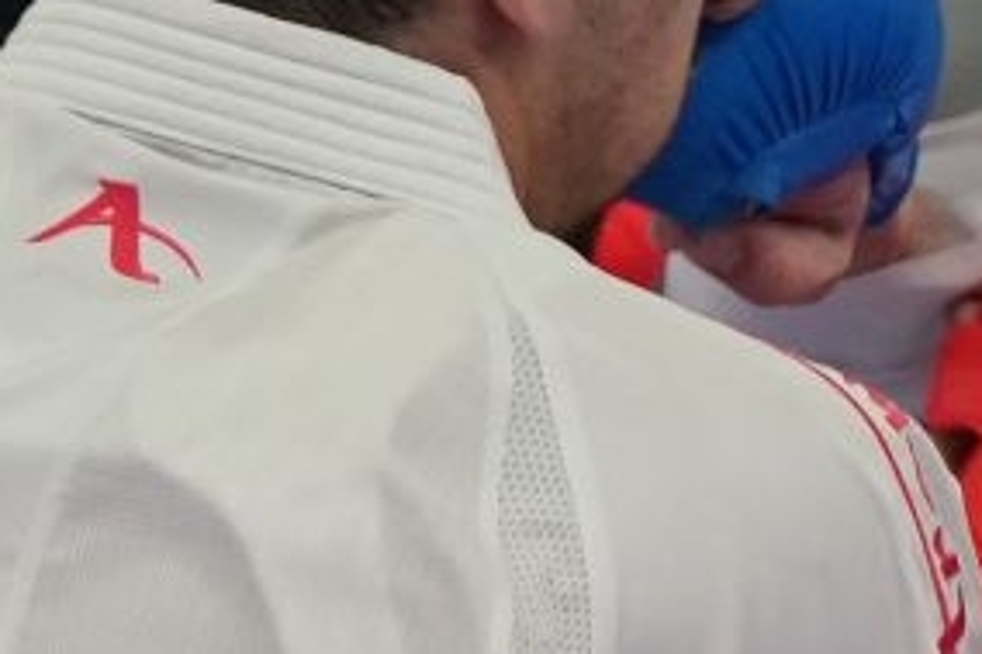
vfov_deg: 0.7
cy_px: 664
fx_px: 51905
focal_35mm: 1904
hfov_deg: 1.1
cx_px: 664
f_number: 2.8
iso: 2000
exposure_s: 1/1000
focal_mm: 200
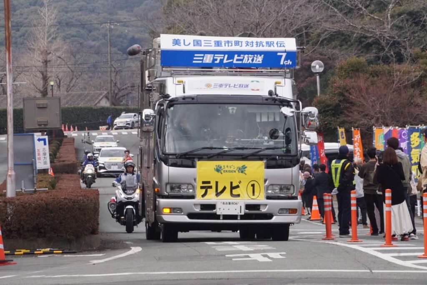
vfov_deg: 6.6
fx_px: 2492
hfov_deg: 9.8
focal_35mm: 210
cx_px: 214
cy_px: 142
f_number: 18
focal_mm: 140
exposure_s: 1/1000
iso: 3200
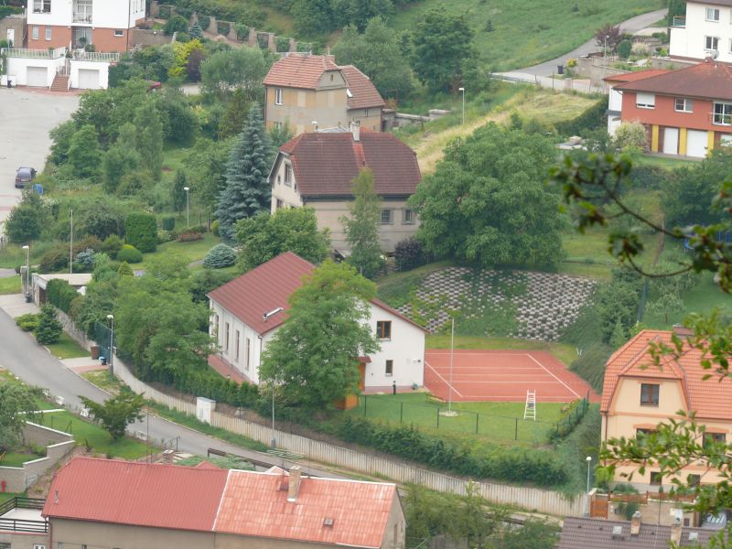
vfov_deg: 8.7
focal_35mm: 170
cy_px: 274
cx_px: 366
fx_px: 3595
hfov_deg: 11.6
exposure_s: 1/100
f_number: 3.6
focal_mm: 32.1
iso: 100
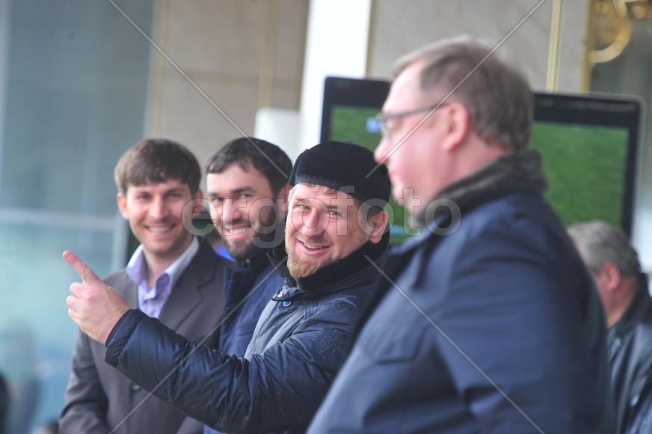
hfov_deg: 9.8
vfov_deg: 6.5
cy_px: 217
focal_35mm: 210
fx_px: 3800
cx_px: 326
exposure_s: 1/400
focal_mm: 210
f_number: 4.8
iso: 1600
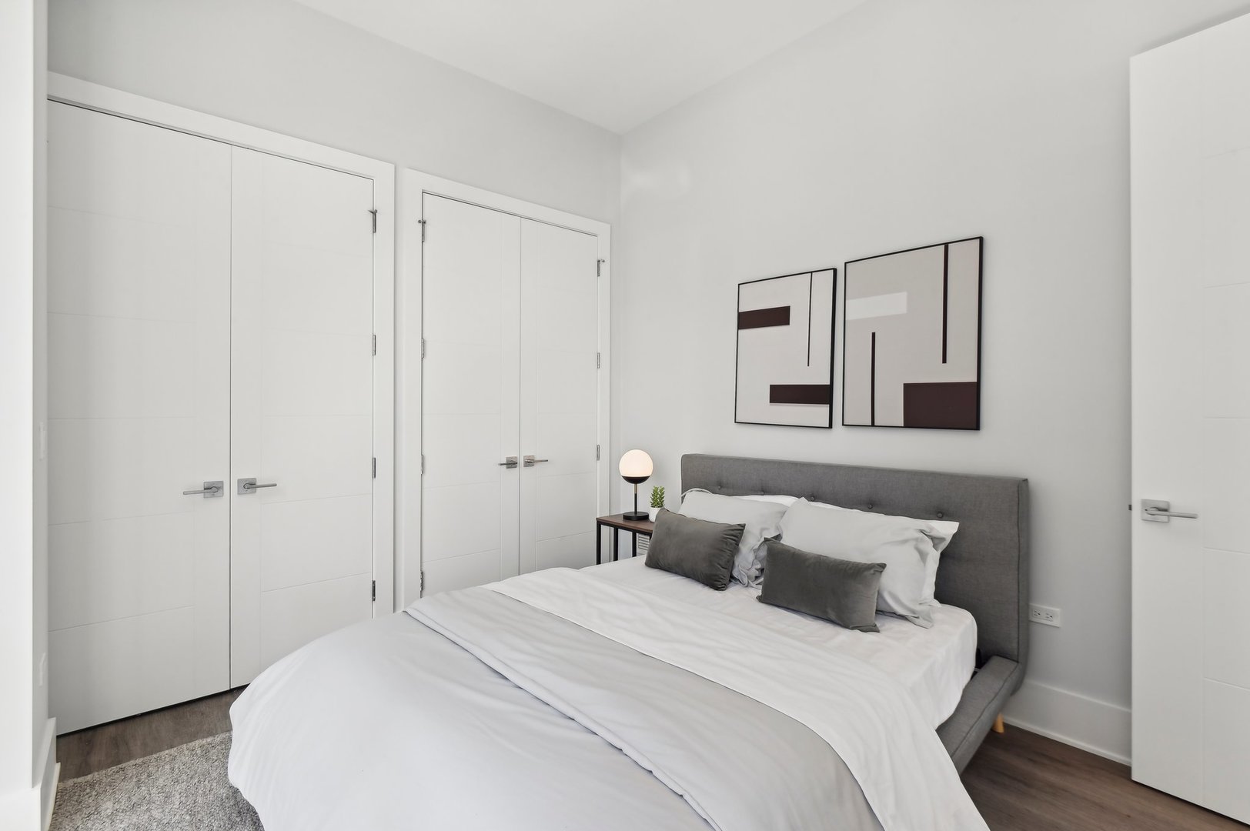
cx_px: 625
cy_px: 416
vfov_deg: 73.7
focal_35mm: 16
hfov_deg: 96.8
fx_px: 555
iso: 400
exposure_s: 1/60
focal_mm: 16
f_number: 11
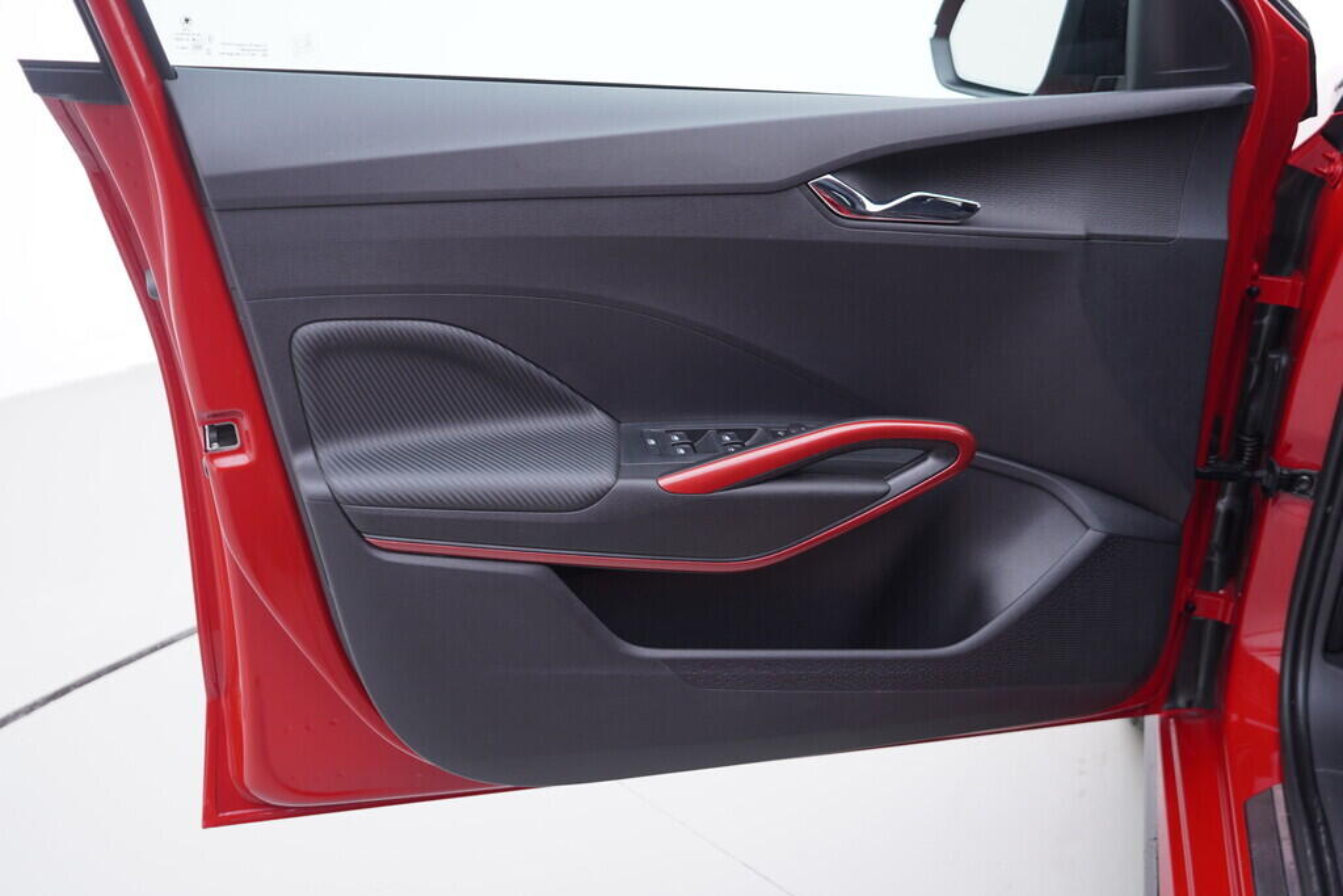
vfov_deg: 36.9
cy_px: 448
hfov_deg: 53.1
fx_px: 1343
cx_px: 672
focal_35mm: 36
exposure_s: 1/40
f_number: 2.8
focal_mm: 24
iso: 125
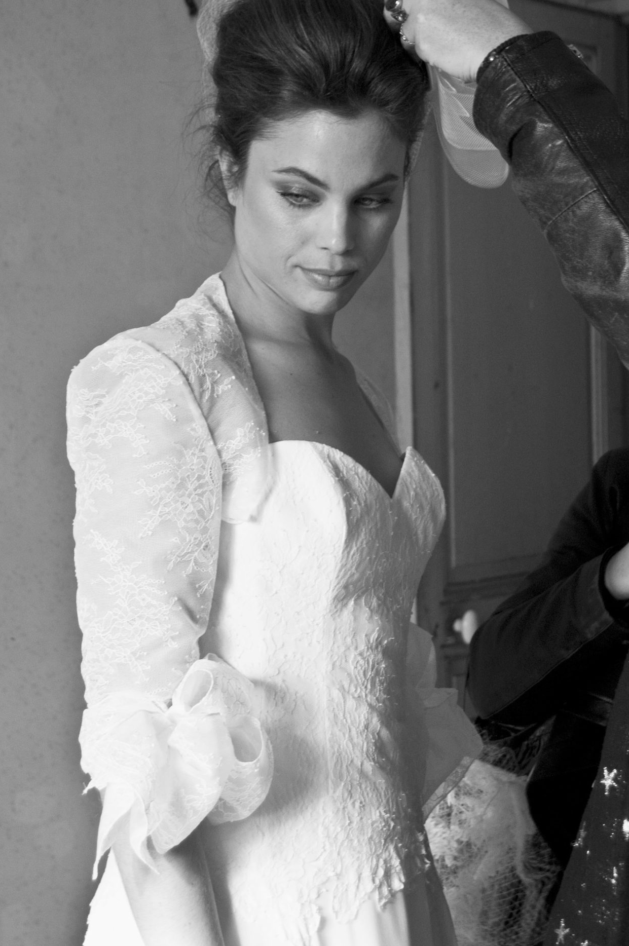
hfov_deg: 15.7
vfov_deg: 23.4
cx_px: 295
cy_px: 414
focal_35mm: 87
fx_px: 2285
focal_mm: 50
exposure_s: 1/30
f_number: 5.6
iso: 500
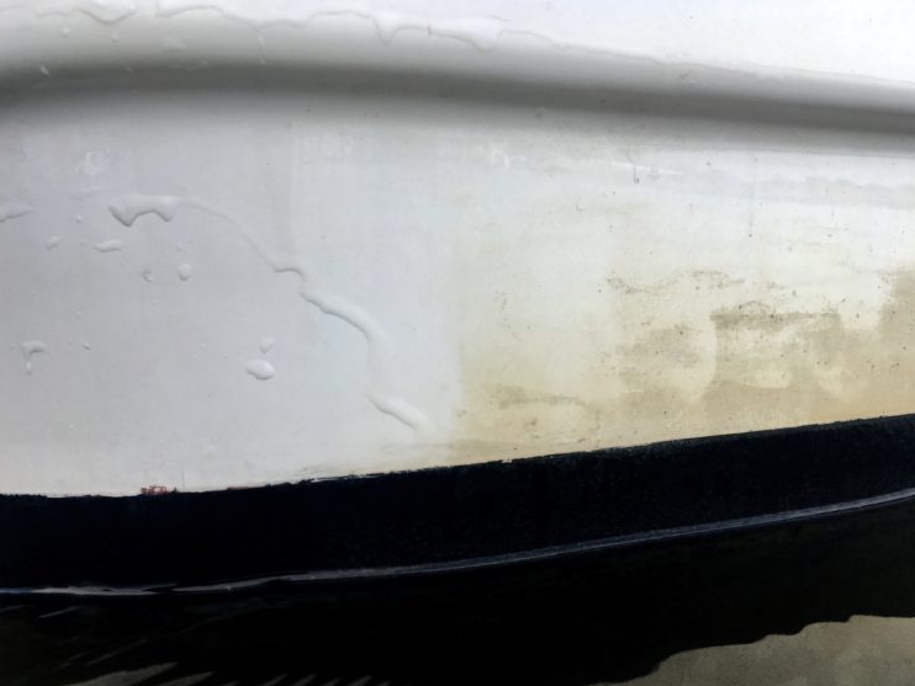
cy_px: 333
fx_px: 793
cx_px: 445
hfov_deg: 59.9
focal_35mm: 30
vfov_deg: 46.8
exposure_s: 1/777
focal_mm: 4.15
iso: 25
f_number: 2.2
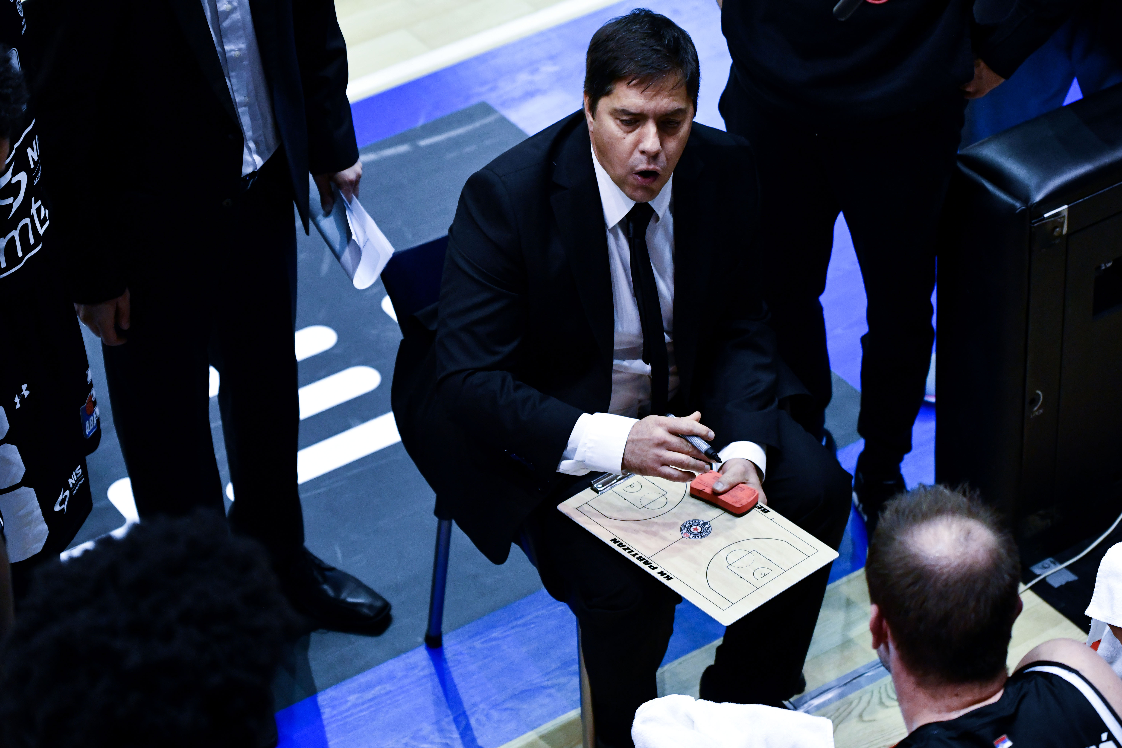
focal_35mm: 98
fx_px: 3054
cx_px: 573
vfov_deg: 13.9
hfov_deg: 20.8
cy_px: 265
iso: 3200
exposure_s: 1/1000
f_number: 2.8
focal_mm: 70
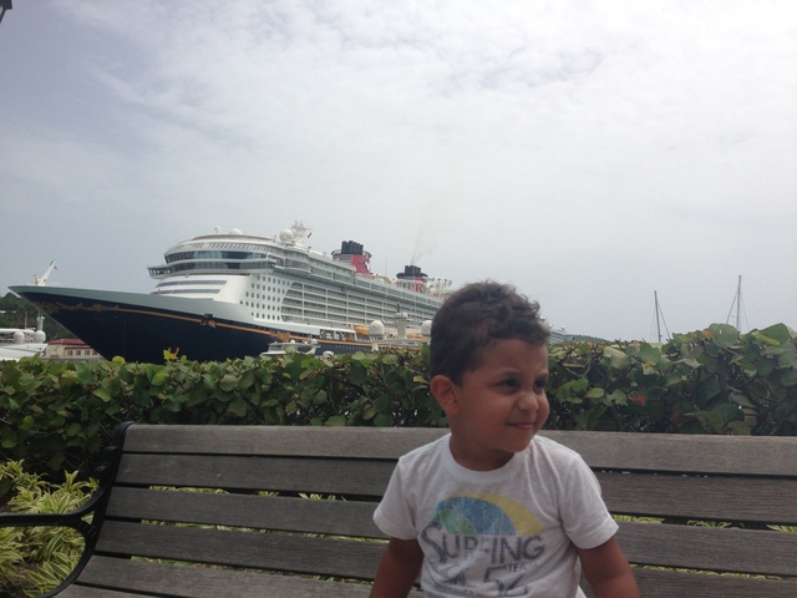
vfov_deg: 42.9
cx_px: 398
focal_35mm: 33
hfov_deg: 55.4
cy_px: 299
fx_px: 760
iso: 50
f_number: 2.4
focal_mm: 4.13
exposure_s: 1/2169
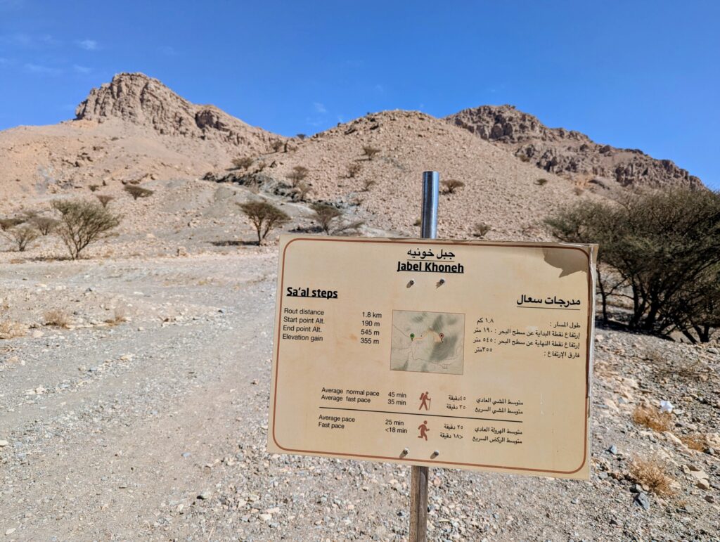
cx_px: 360
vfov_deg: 56.9
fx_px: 500
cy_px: 271
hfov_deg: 71.5
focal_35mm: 24
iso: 49
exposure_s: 1/2262
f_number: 1.85
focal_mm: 6.81
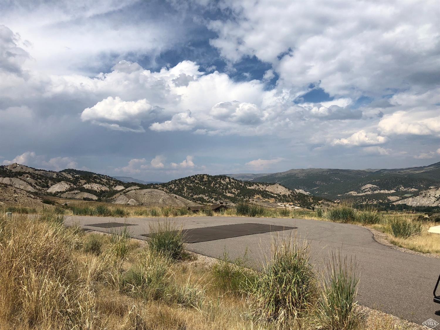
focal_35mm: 28
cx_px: 220
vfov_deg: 49.7
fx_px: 356
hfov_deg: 63.5
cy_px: 165
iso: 25
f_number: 1.8
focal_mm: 4
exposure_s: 1/4808
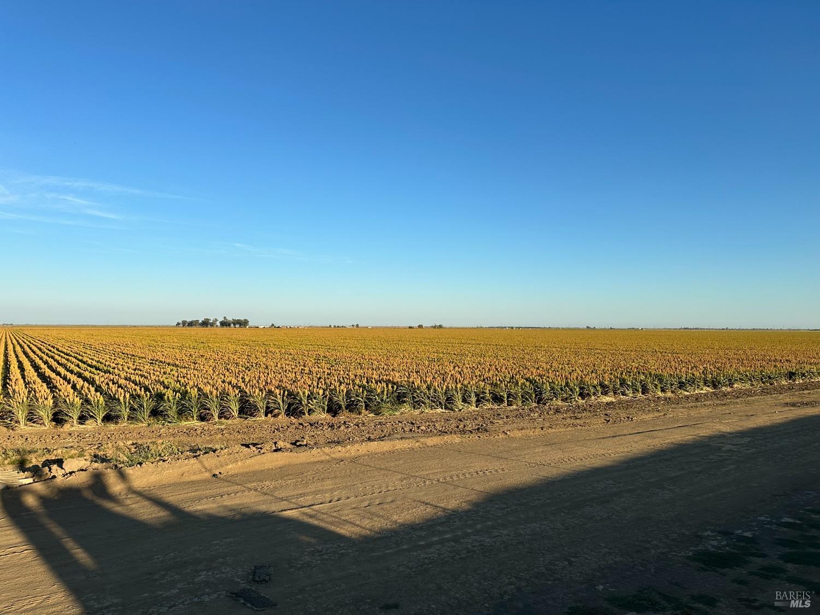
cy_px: 308
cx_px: 410
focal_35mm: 24
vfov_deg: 56.8
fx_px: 569
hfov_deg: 71.6
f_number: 1.78
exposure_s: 1/3717
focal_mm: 6.86
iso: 80
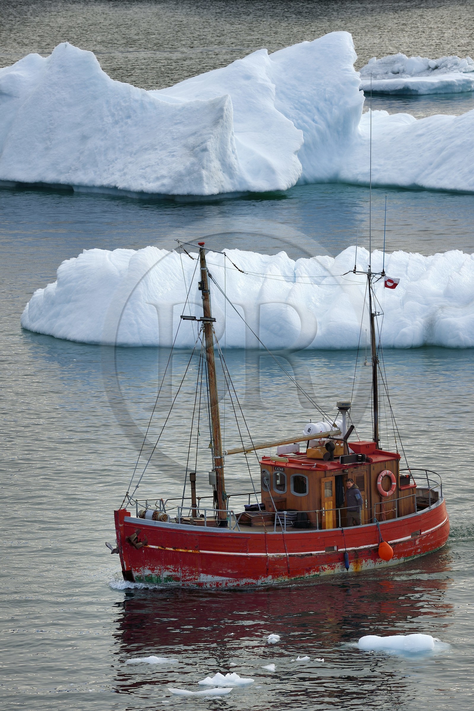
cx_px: 237
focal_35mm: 200
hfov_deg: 6.9
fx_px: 3953
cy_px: 356
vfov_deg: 10.3
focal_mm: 200
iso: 200
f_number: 8
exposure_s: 1/250
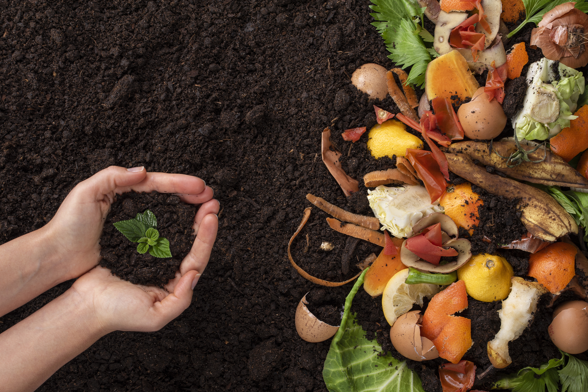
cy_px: 196
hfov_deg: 20.8
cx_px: 294
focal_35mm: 98
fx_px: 1601
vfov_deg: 14.0
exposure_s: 1/50
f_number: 11
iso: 400
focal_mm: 98
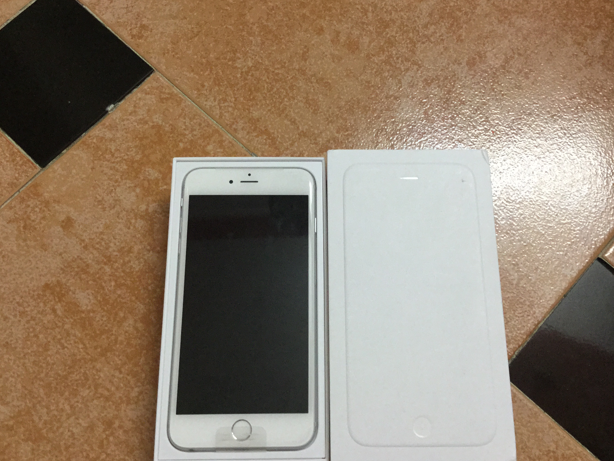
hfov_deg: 49.0
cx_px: 320
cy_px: 223
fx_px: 674
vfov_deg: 37.7
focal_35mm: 38
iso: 160
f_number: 2.4
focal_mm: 3.3
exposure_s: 1/33
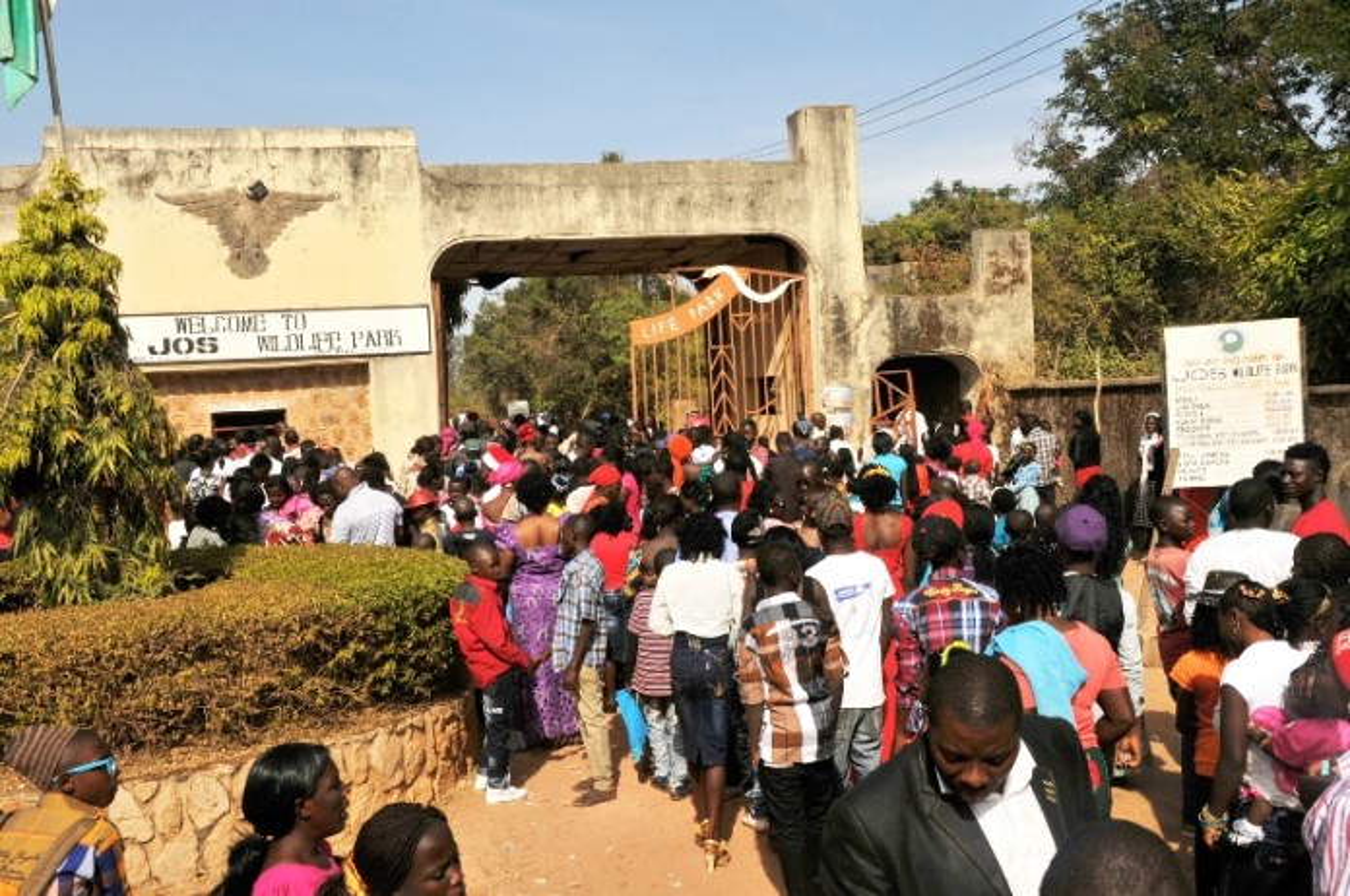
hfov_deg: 53.2
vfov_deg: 36.8
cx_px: 675
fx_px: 1348
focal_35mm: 36
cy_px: 448
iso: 200
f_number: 6.7
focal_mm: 24
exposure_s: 1/3000
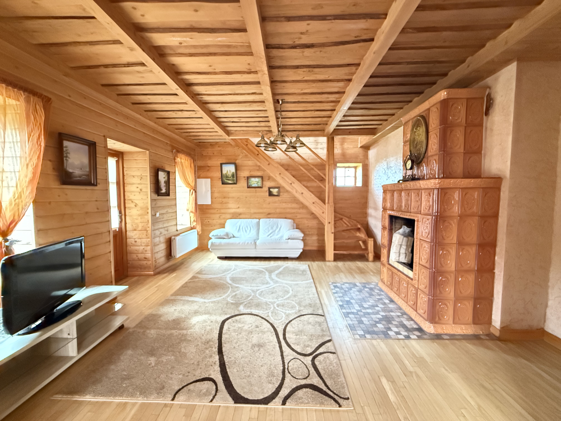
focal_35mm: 14
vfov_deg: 85.7
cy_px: 210
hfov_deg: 102.1
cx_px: 280
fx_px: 227
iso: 1250
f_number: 2.2
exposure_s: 1/60
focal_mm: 2.22
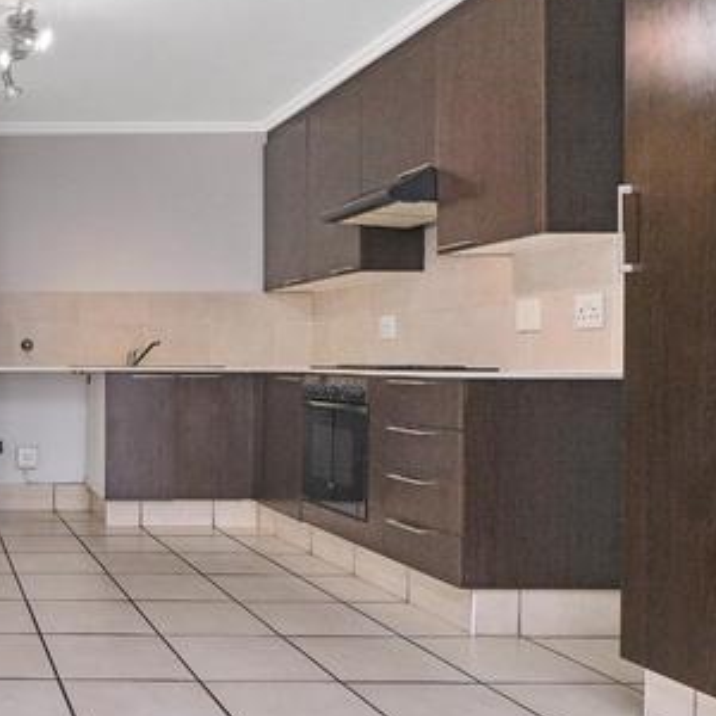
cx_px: -76
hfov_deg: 39.4
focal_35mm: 34
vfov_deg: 48.4
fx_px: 796
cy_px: 371
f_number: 8
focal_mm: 10
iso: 800
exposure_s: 1/100
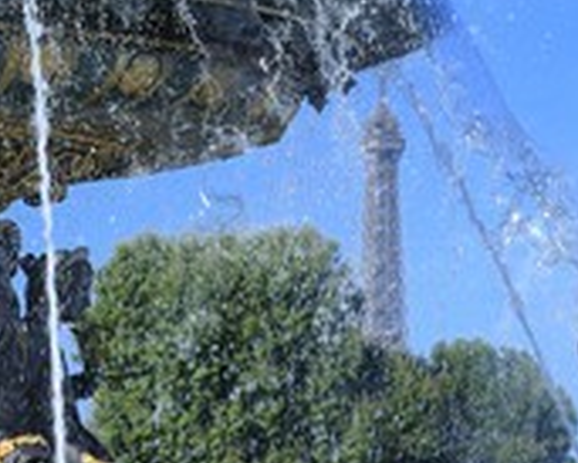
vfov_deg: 5.4
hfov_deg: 6.7
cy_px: 395
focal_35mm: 288
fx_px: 4930
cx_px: 193
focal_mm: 125
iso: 200
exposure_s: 1/250
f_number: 9
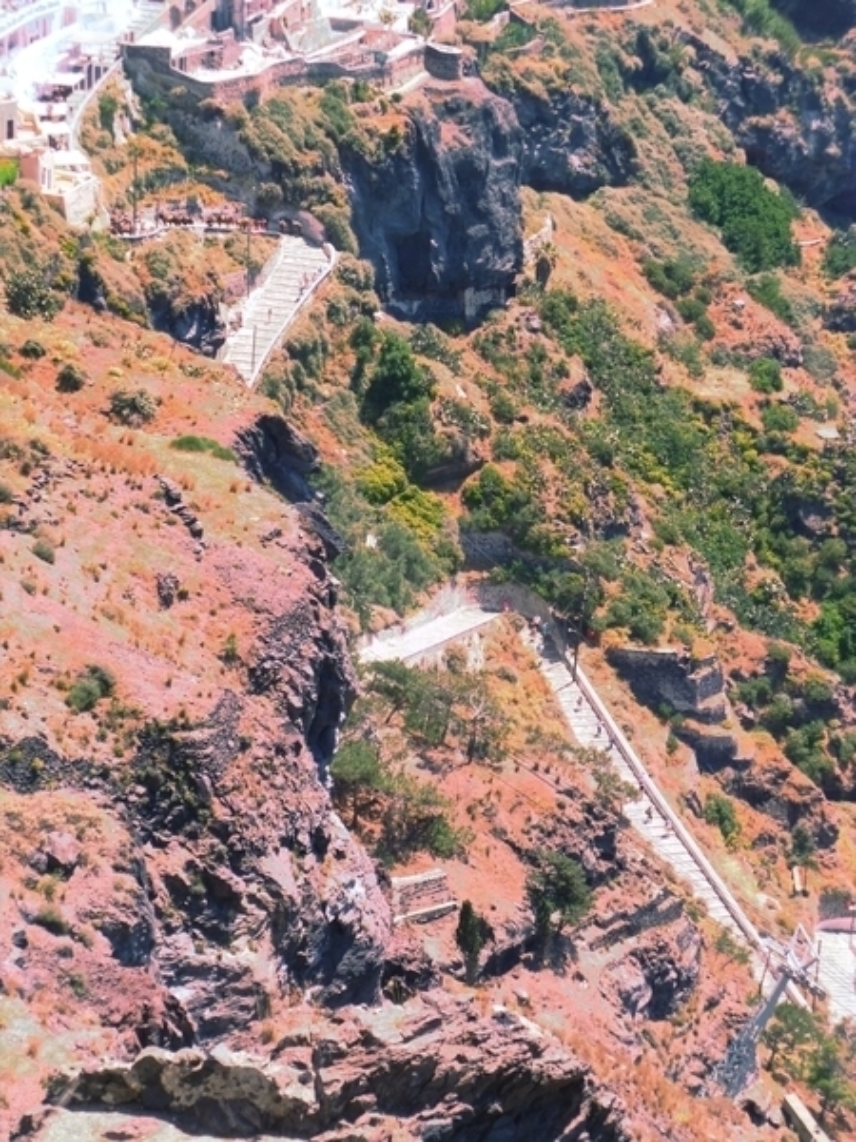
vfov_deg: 19.1
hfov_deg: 14.4
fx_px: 3396
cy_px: 571
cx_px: 428
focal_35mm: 103
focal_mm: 18.3
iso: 80
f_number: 4.8
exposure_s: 1/200
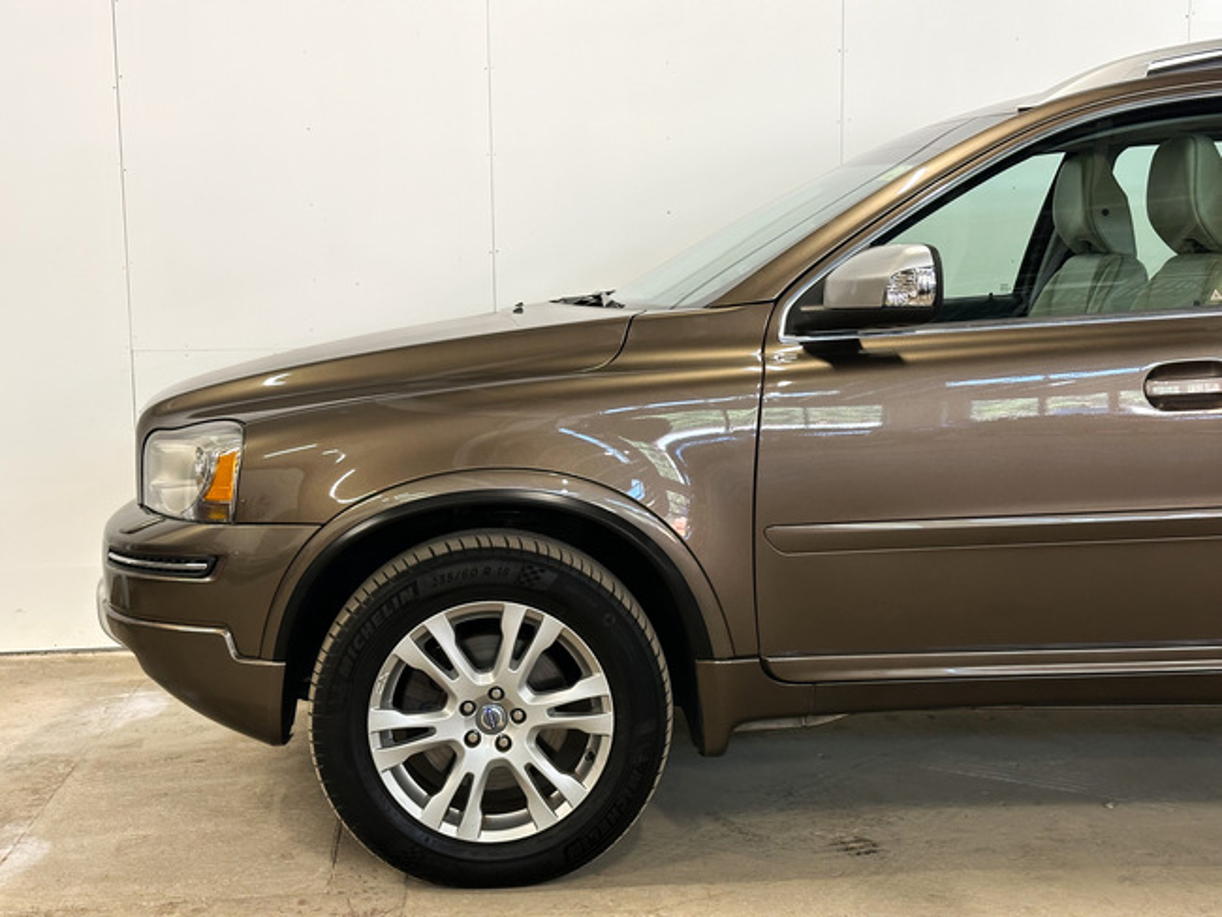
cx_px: 611
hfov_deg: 39.6
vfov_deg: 30.3
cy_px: 458
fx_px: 1695
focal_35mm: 48
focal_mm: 6.86
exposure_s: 1/50
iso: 125
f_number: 1.8
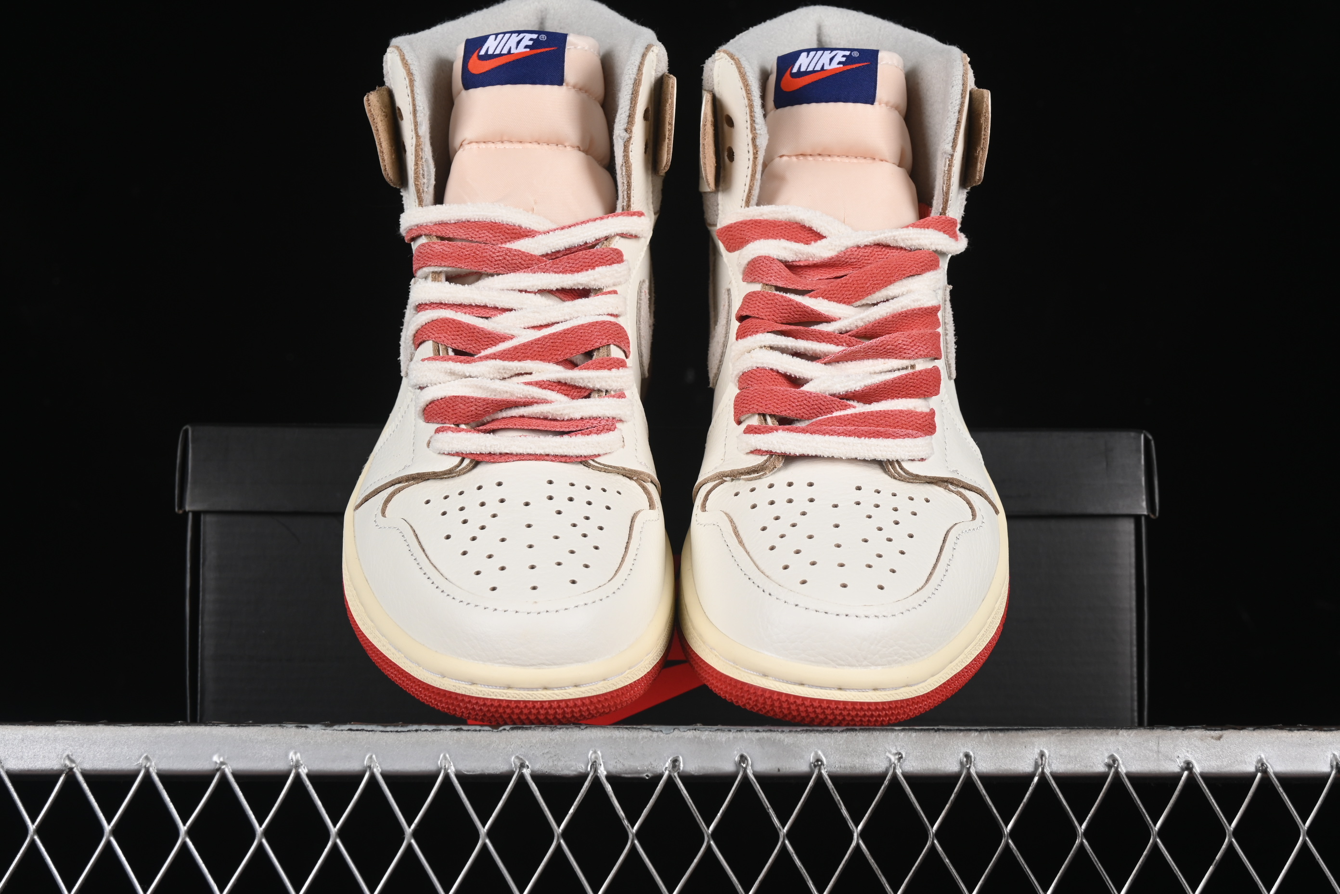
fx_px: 2791
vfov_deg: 18.2
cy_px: 447
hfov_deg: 27.0
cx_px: 670
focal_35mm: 75
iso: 160
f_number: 8
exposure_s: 1/80
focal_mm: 50
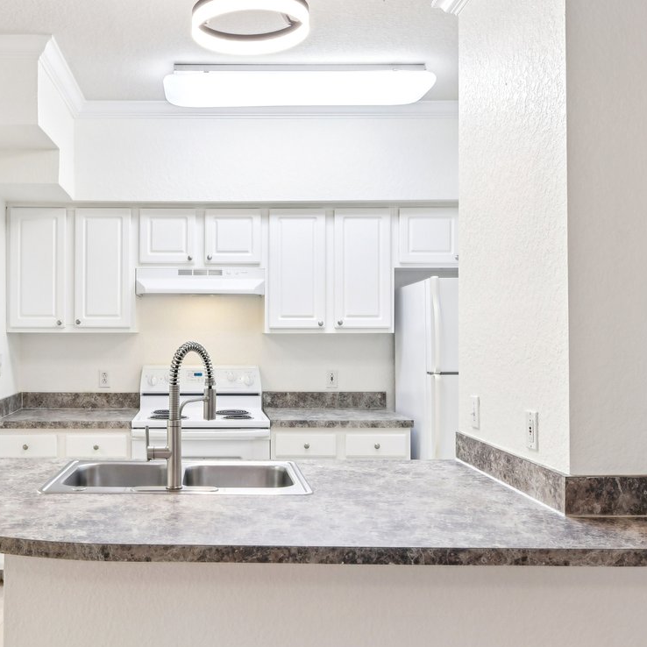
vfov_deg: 49.7
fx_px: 698
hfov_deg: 48.7
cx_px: 206
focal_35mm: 33
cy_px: 346
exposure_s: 1/15
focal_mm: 14
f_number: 8
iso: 400
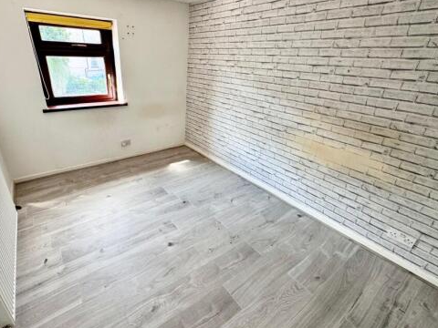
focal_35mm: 17
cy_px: 159
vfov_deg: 74.7
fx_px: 215
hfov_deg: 90.2
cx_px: 182
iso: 100
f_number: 2.2
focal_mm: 2.22
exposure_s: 1/99
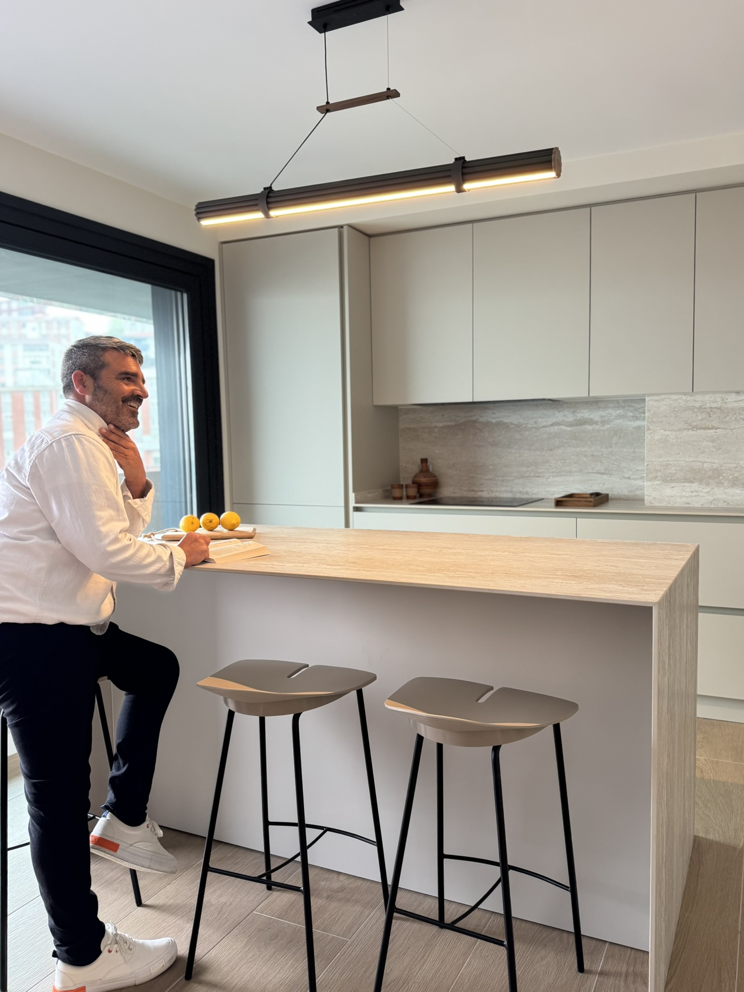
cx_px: 372
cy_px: 496
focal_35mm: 24
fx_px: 688
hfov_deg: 56.8
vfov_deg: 71.6
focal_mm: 6.76
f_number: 1.78
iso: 125
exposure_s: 1/50
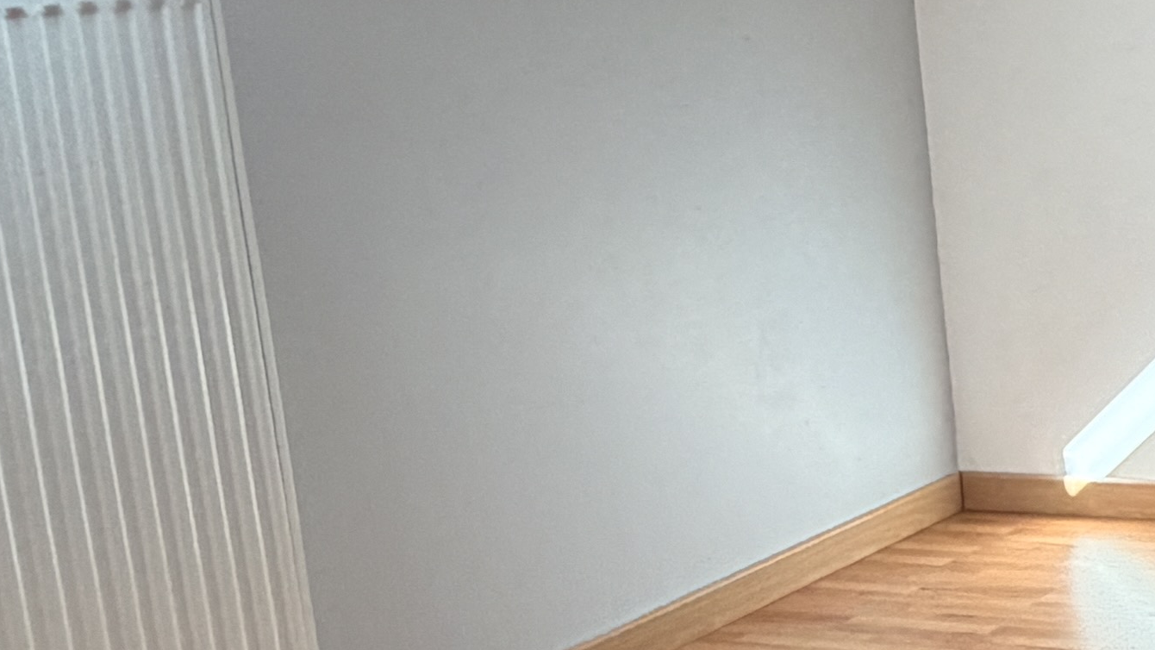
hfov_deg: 22.6
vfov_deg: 18.4
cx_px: 1956
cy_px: 153
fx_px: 1991
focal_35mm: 65
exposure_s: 1/121
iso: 200
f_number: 2.2
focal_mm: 2.22
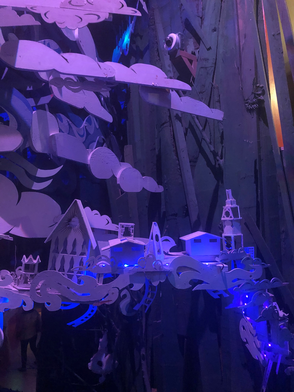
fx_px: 317
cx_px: 147
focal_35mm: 28
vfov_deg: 63.4
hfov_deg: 49.7
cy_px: 196
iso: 100
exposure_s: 1/4
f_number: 1.8
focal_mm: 4
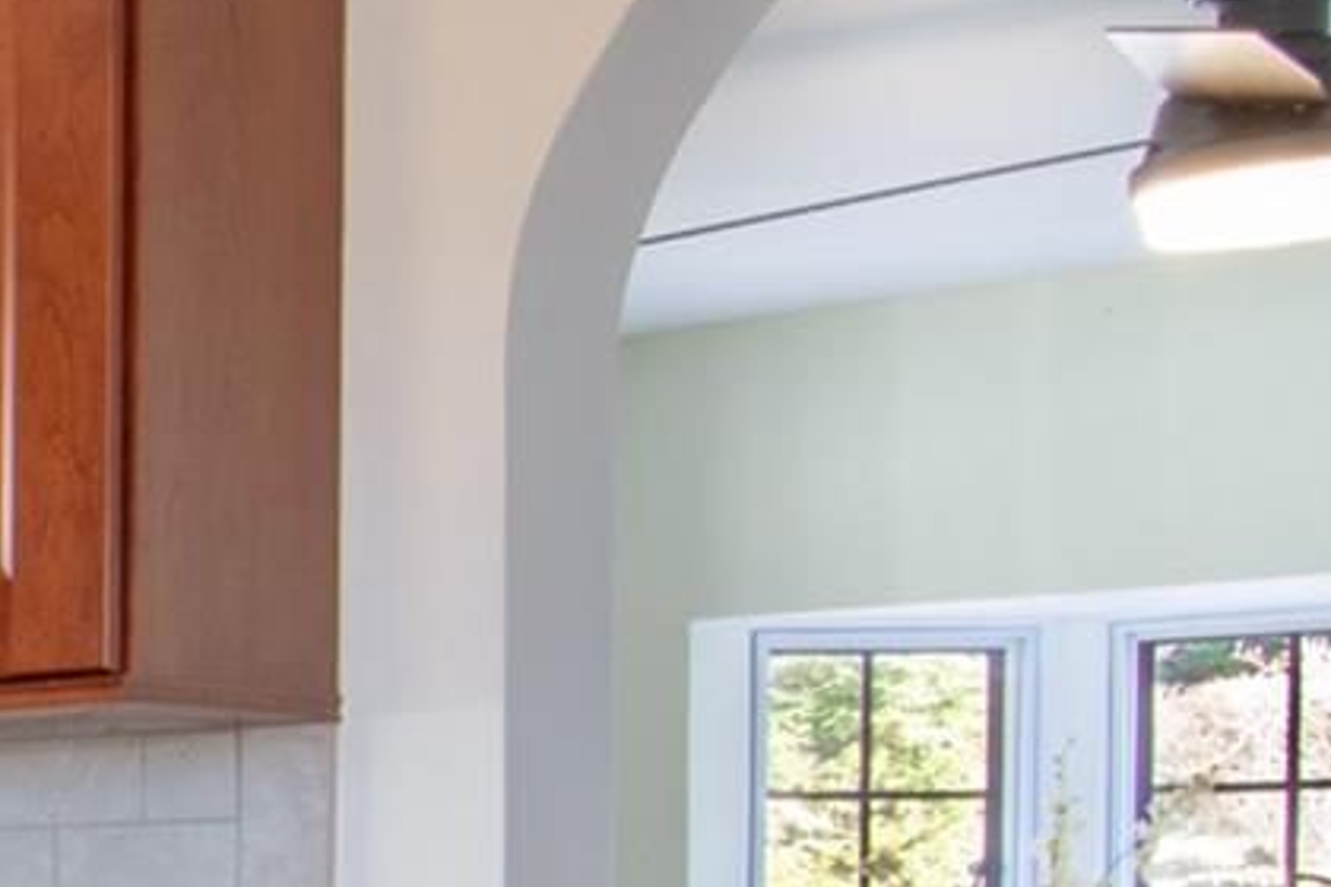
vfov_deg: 16.4
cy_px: 1025
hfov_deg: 16.7
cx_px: -1524
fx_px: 2974
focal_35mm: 80
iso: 640
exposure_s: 1/20
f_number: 11
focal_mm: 11
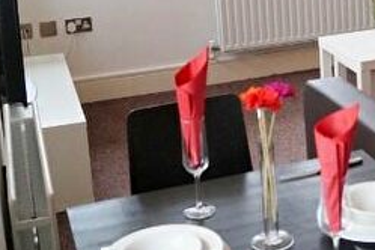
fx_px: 792
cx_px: 396
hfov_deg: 25.1
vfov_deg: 17.5
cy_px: -6
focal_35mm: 76
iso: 640
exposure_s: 1/160
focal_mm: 18
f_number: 4
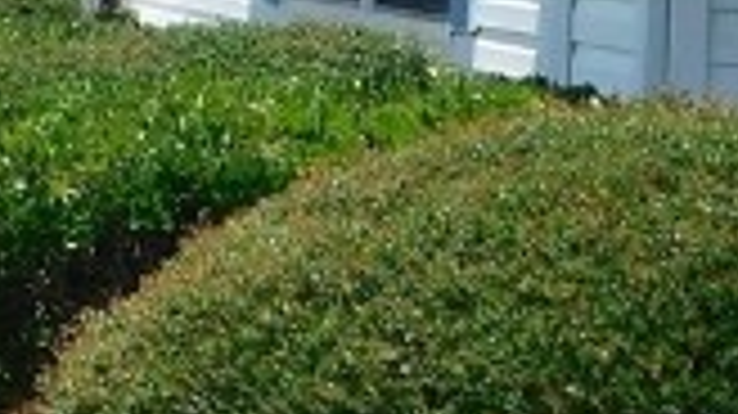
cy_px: 9
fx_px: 3716
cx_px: 198
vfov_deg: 6.4
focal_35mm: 190
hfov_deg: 11.3
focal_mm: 4.9
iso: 125
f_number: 6.4
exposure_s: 1/400
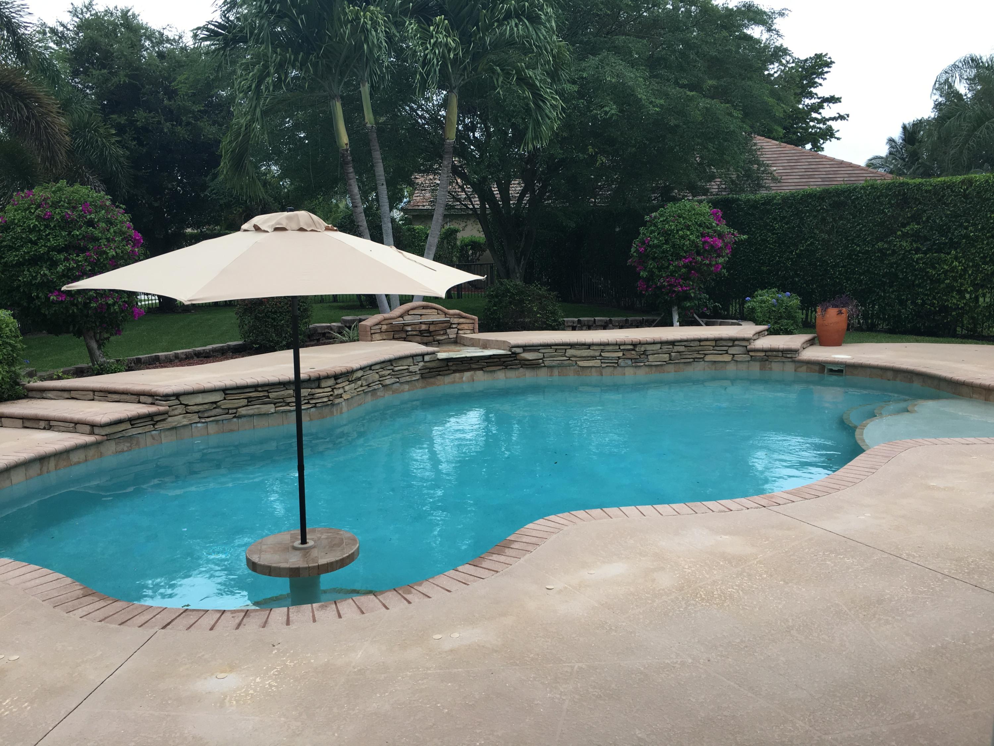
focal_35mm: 29
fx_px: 833
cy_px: 373
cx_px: 497
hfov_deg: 61.7
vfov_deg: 48.2
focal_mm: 4.15
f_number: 2.2
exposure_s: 1/60
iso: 32
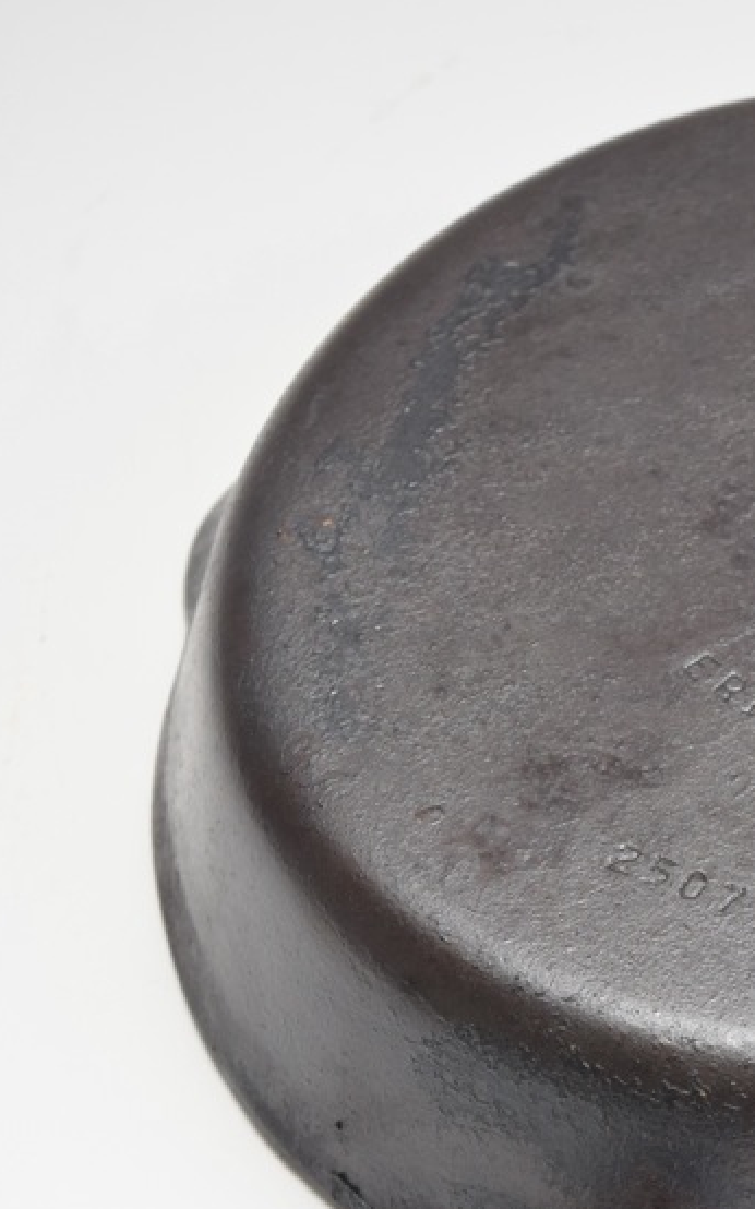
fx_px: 5004
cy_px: 678
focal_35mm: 152
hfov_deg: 8.5
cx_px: 901
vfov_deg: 13.8
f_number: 5.6
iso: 800
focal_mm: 55
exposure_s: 1/100
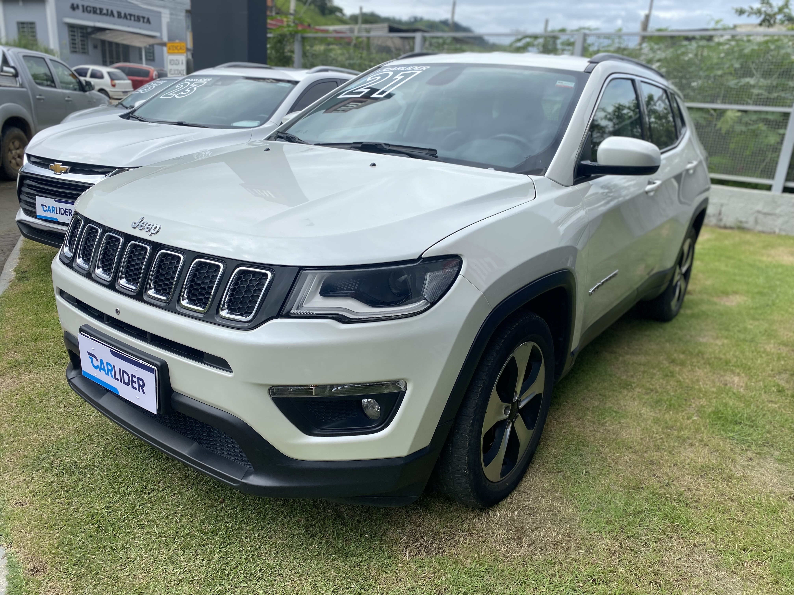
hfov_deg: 67.3
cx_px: 397
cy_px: 298
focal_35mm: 26
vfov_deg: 53.1
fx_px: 596
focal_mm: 4.25
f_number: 1.8
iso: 32
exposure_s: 1/1898
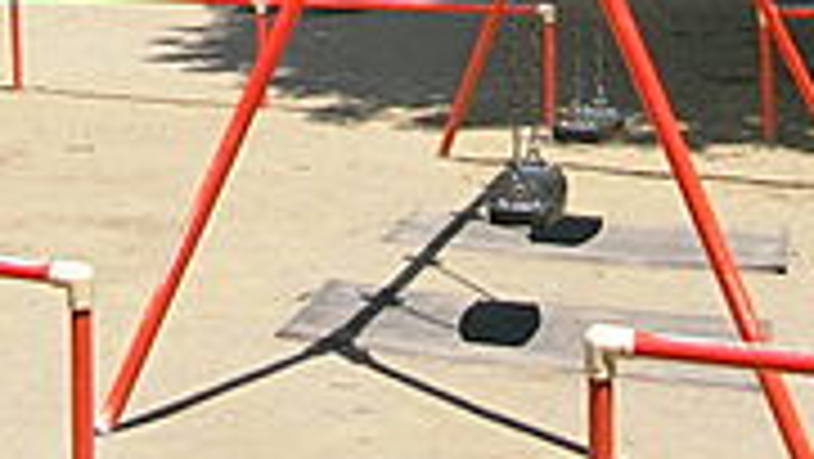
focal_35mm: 71
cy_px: -146
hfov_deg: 29.2
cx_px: 193
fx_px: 1533
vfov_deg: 16.1
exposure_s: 1/1250
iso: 80
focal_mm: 4.06
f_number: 2.7
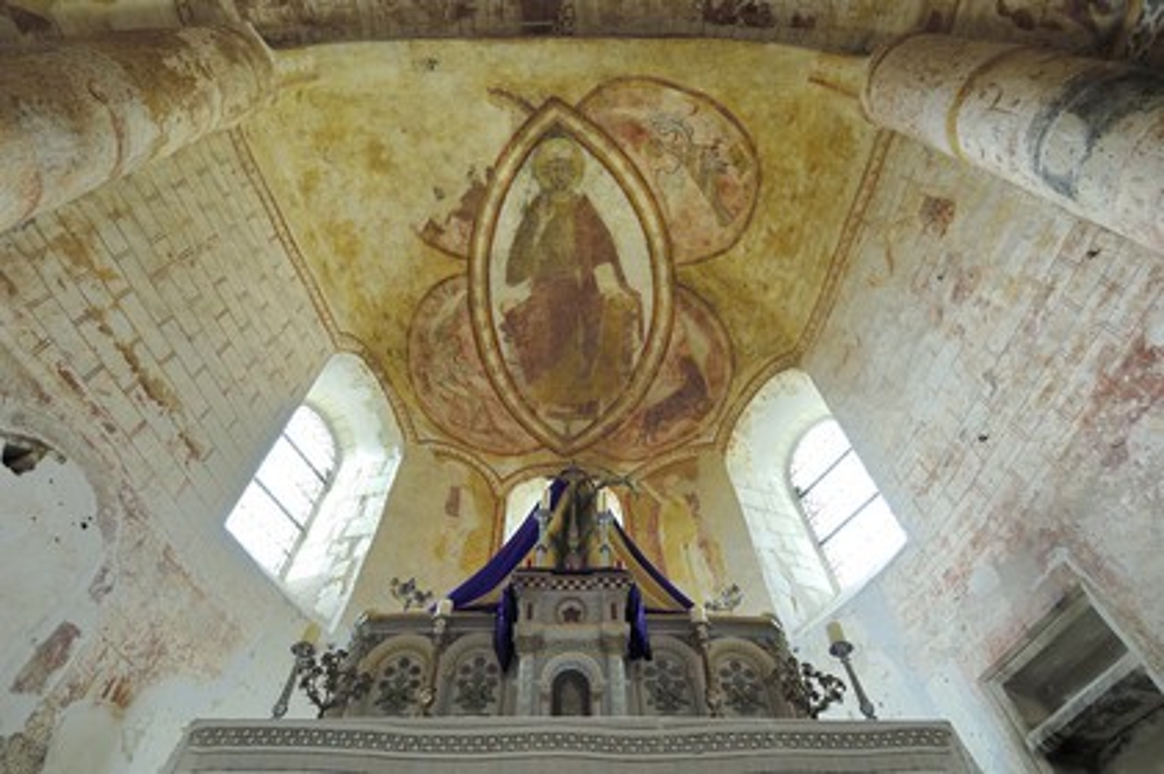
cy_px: 387
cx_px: 582
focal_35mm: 18
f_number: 5.6
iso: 100
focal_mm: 12
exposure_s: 1/5
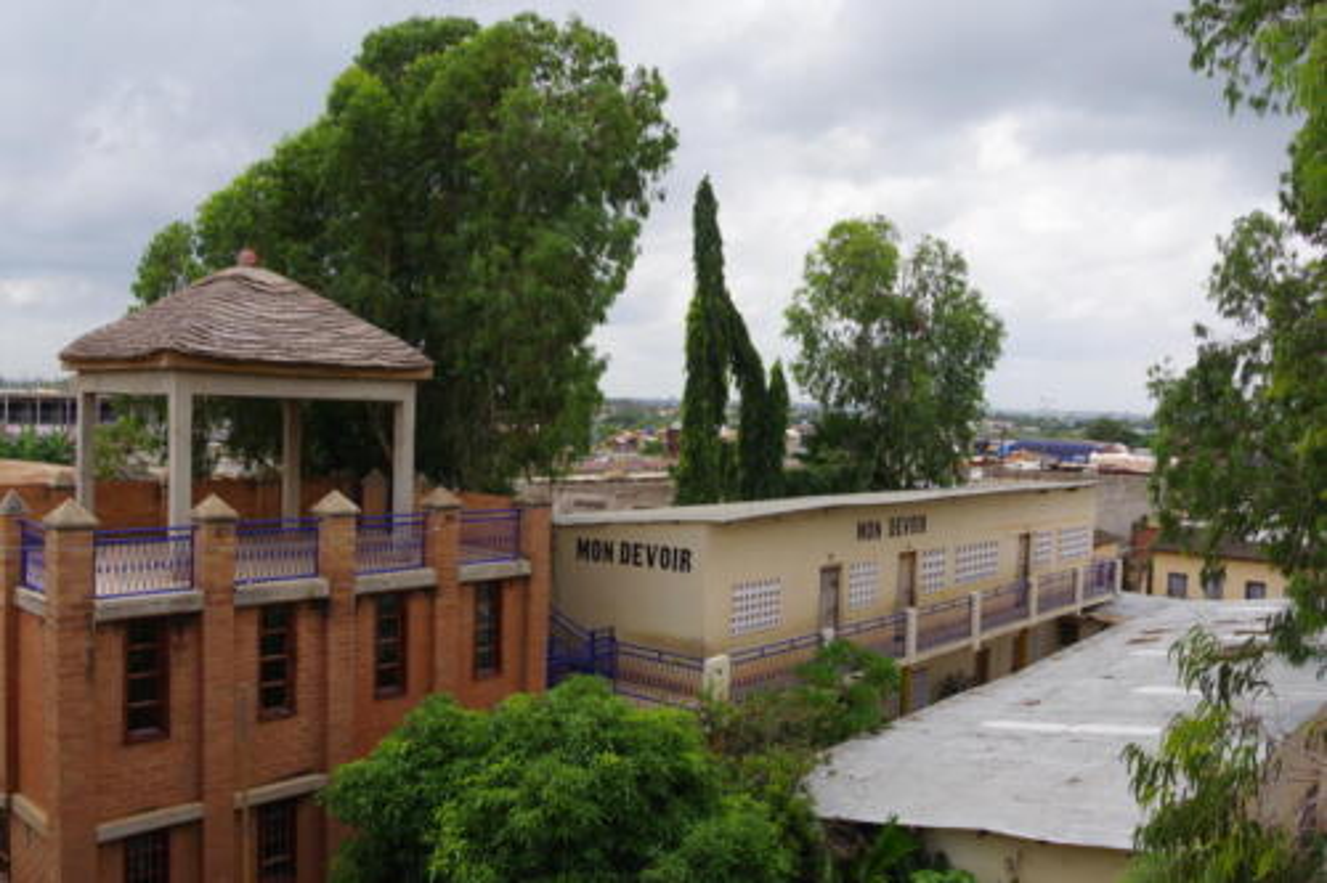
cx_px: 664
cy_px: 442
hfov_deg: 61.9
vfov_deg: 43.6
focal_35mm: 30
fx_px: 1105
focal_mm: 20
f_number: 10
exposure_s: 1/160
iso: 200
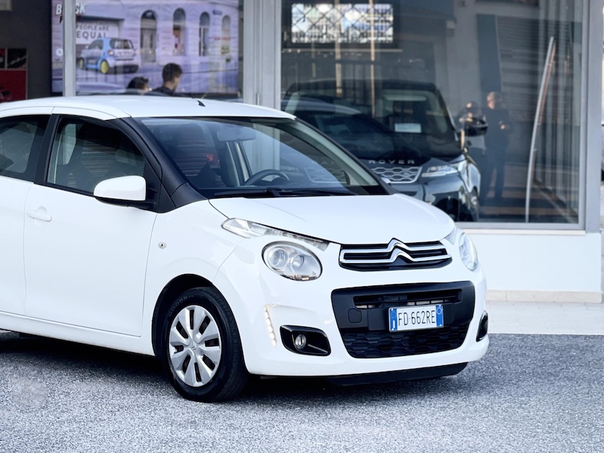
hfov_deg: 20.6
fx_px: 1658
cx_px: 192
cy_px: 233
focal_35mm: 95
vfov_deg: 15.6
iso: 32
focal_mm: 7.5
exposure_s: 1/121
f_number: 2.2
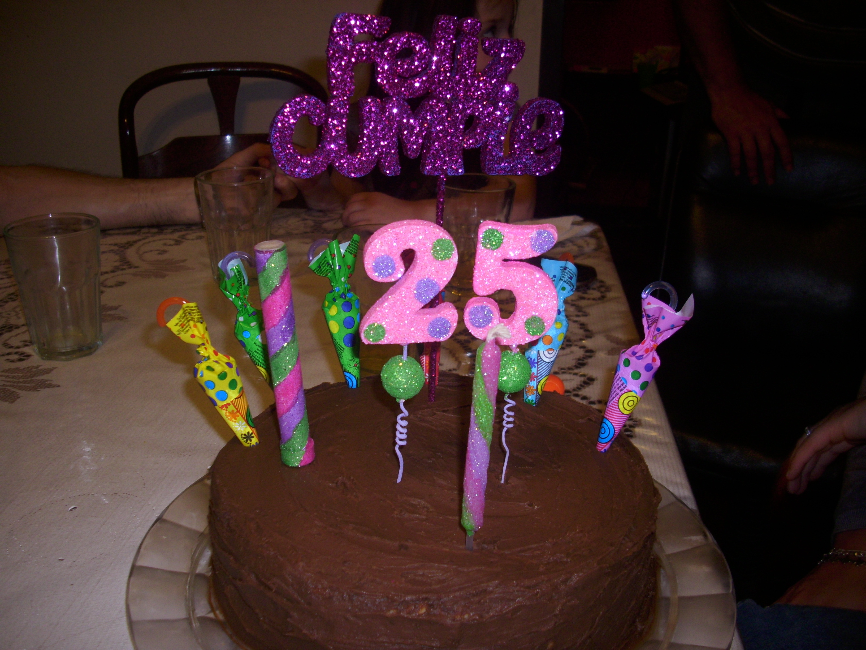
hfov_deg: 58.4
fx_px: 776
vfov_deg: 45.4
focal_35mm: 31
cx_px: 433
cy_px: 325
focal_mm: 6.2
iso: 50
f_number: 2.8
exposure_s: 1/30
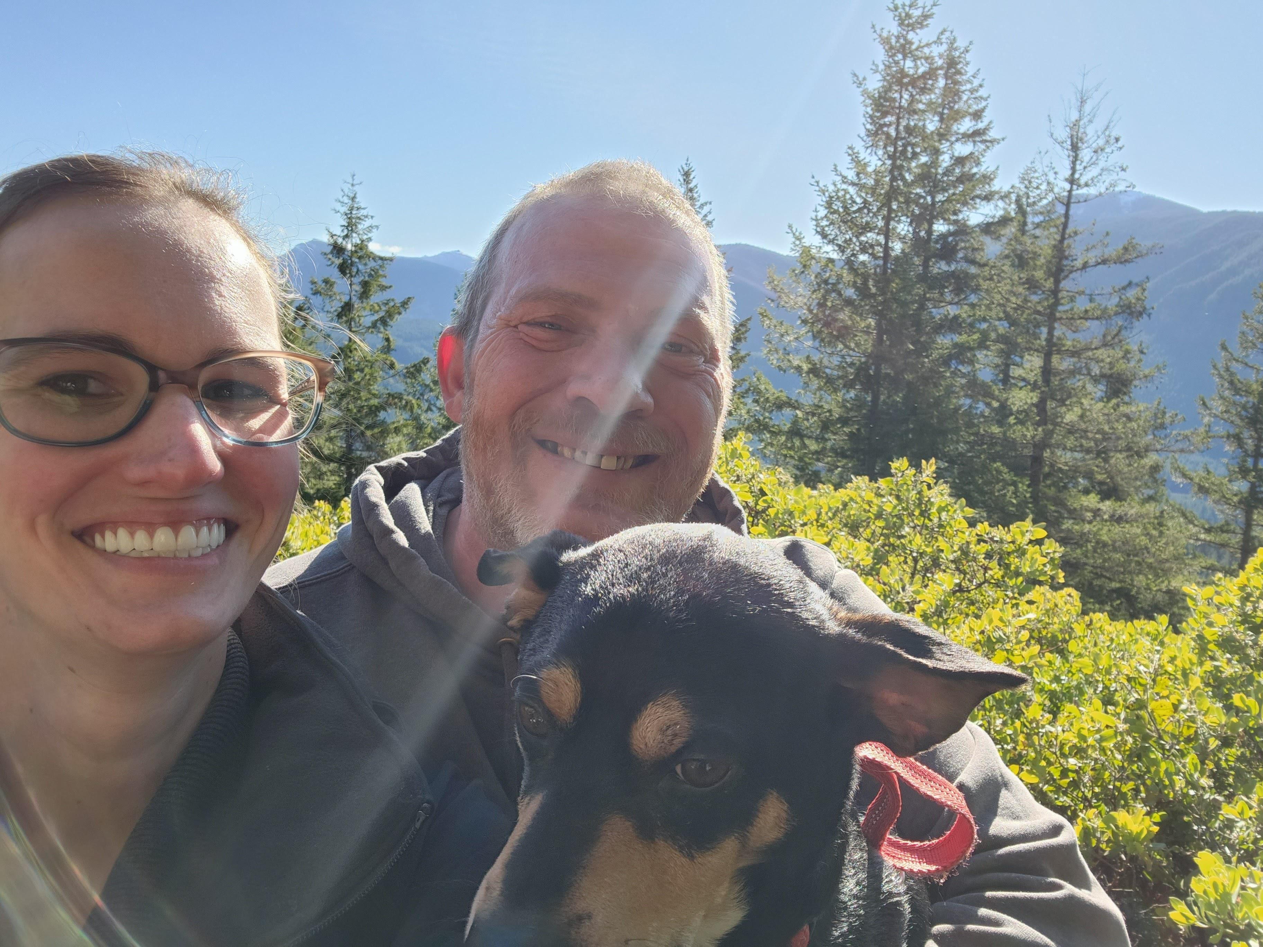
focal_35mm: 25
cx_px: 632
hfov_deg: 69.4
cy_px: 474
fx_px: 912
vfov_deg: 54.9
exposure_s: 1/407
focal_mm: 3.3
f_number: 2.2
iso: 50
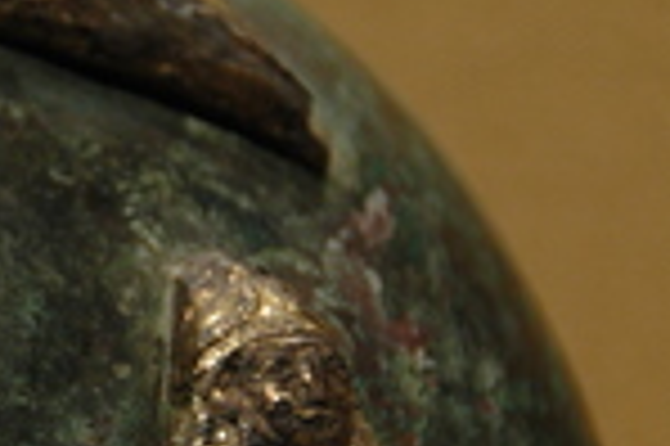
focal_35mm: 355
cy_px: 320
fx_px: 6600
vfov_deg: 3.9
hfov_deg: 5.8
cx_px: -220
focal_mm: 80
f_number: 5.3
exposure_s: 1/20
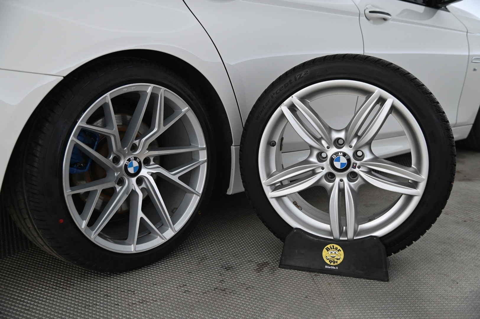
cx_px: 240
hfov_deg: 48.5
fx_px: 533
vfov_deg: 33.3
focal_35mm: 40
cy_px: 160
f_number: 4
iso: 2000
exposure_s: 1/125
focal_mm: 40
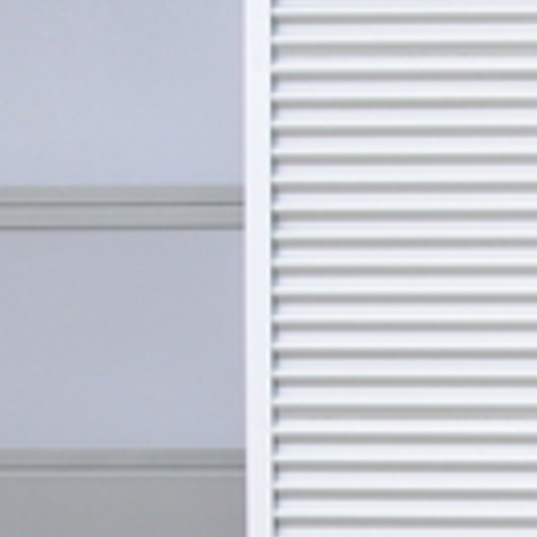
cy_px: 743
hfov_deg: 7.8
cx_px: 1938
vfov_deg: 9.9
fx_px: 3019
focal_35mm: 172
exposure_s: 1/125
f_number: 5.6
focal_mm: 18
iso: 200
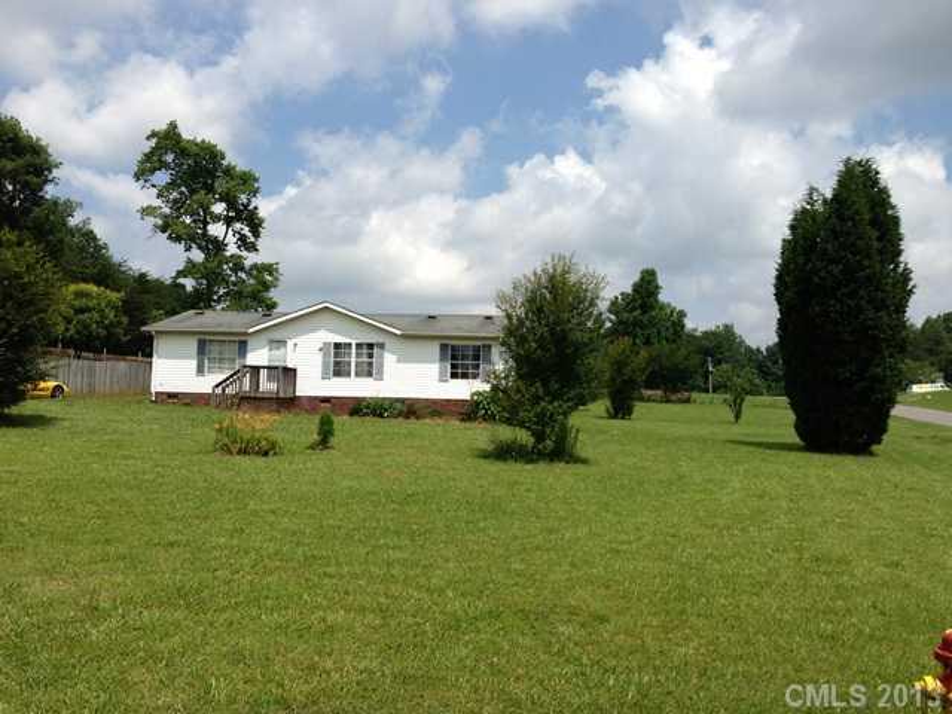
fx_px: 908
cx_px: 476
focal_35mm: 33
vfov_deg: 42.9
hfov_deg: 55.4
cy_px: 357
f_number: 2.4
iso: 50
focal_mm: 4.13
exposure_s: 1/1938
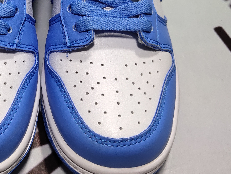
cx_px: 33
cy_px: 22
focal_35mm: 70
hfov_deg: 27.0
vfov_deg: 20.6
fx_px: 467
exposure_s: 1/100
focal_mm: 4.35
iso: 75
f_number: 1.79
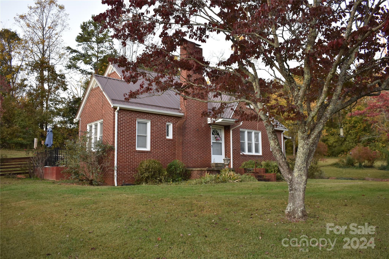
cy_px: 130
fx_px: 324
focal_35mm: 30
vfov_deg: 43.6
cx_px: 194
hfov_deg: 61.9
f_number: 5
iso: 400
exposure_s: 1/100
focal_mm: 20
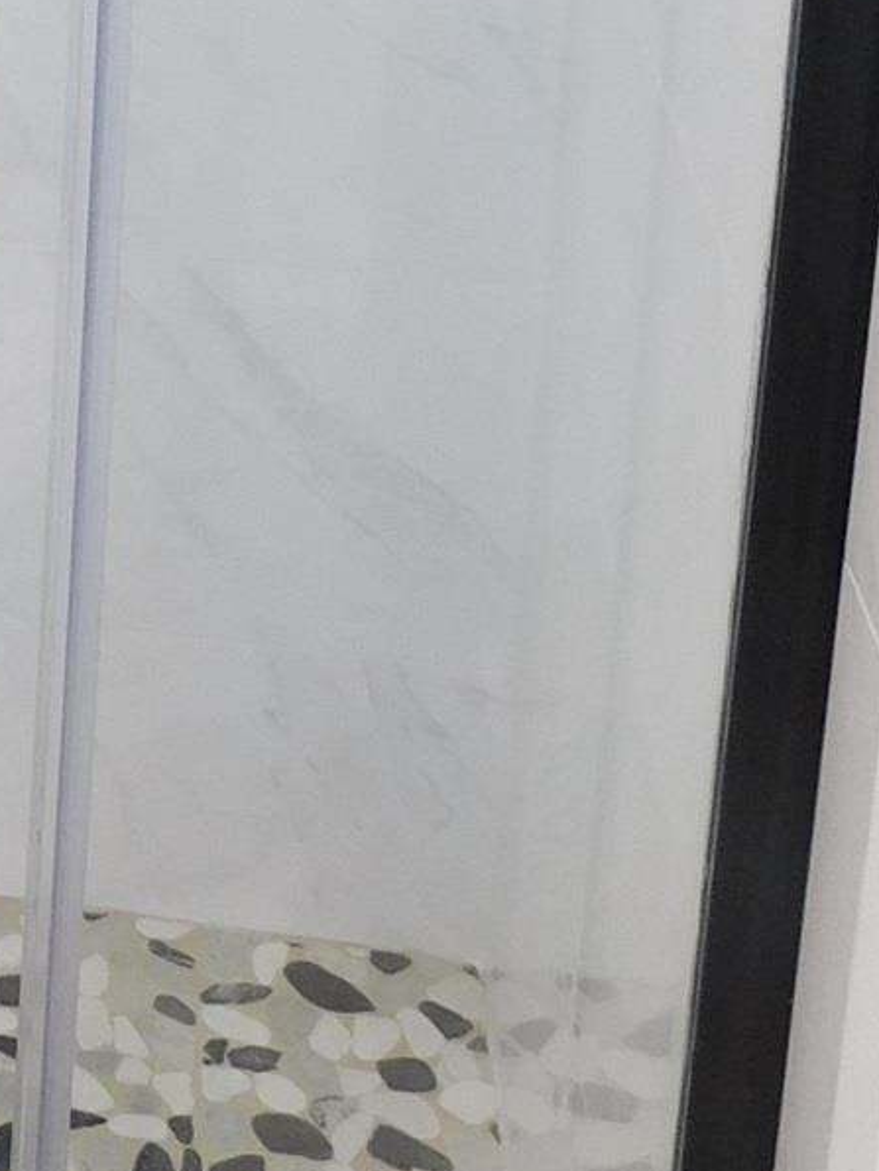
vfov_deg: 20.1
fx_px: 3010
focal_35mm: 89
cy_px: -374
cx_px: -562
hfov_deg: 15.0
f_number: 3
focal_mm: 4
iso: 220
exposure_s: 1/30
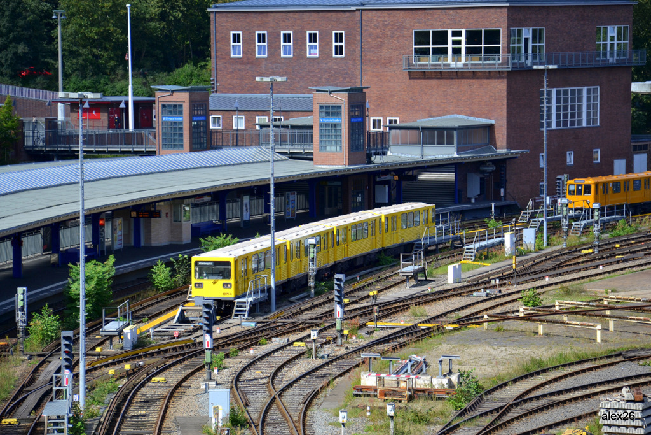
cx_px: 326
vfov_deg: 8.7
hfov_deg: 13.0
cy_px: 218
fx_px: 2848
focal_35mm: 158
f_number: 5.6
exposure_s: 1/250
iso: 100
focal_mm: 105
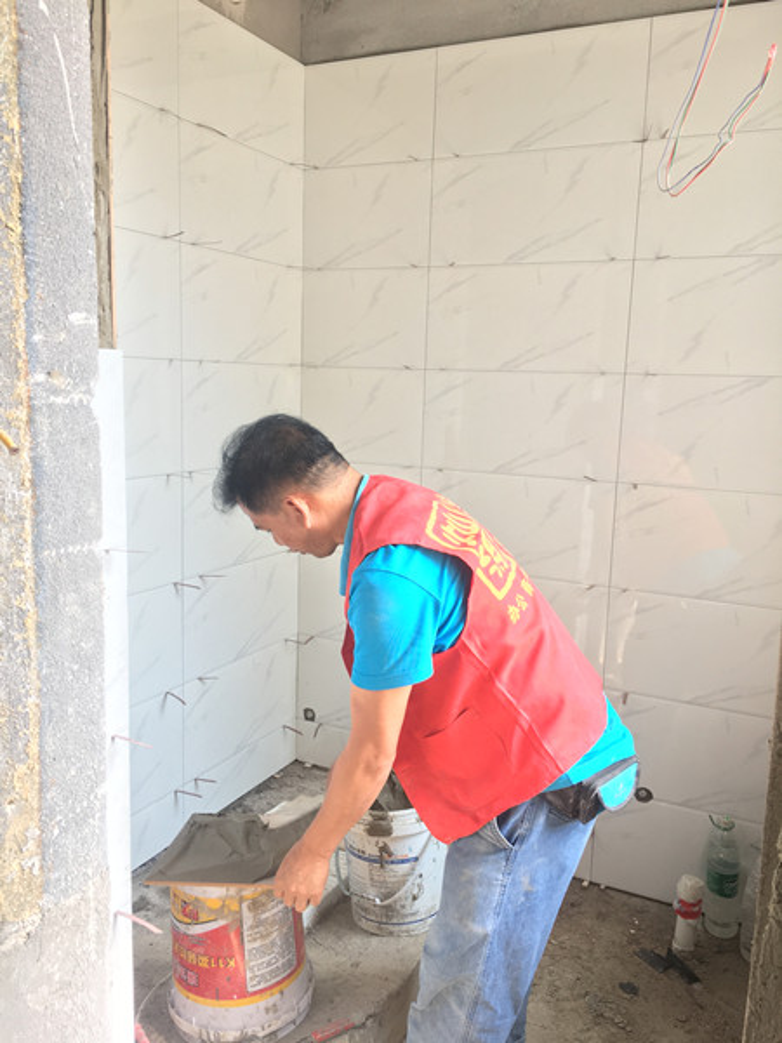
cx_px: 391
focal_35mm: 29
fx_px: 874
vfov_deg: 61.7
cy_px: 522
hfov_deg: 48.2
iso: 25
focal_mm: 4.15
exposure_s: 1/33
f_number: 2.2
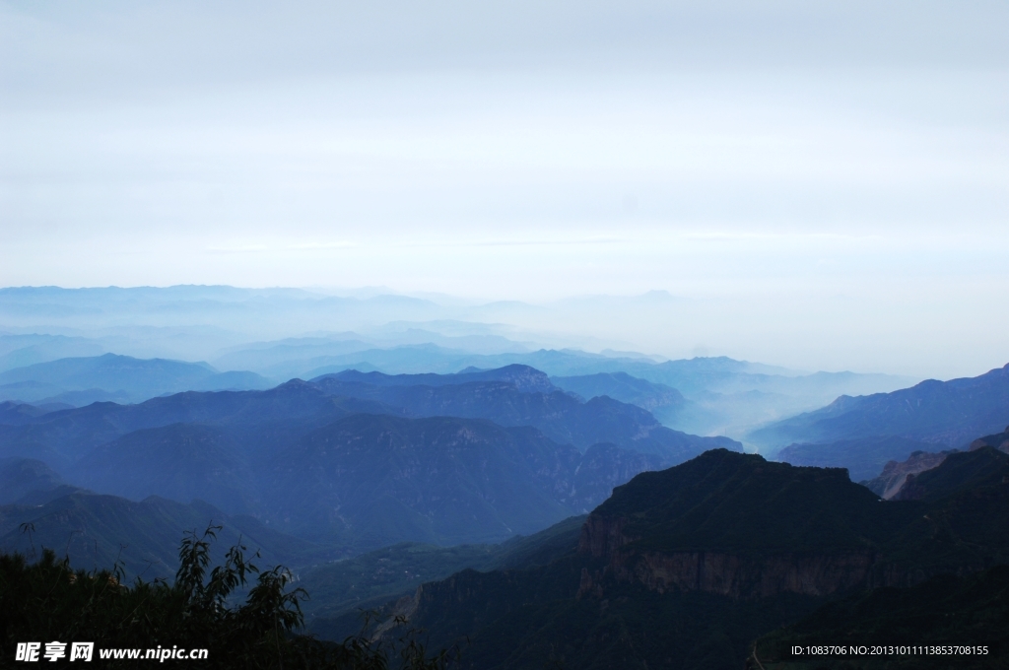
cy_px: 335
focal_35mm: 42
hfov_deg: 46.5
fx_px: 1176
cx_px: 504
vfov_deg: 31.8
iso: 125
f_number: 6
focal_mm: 28
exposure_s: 1/160
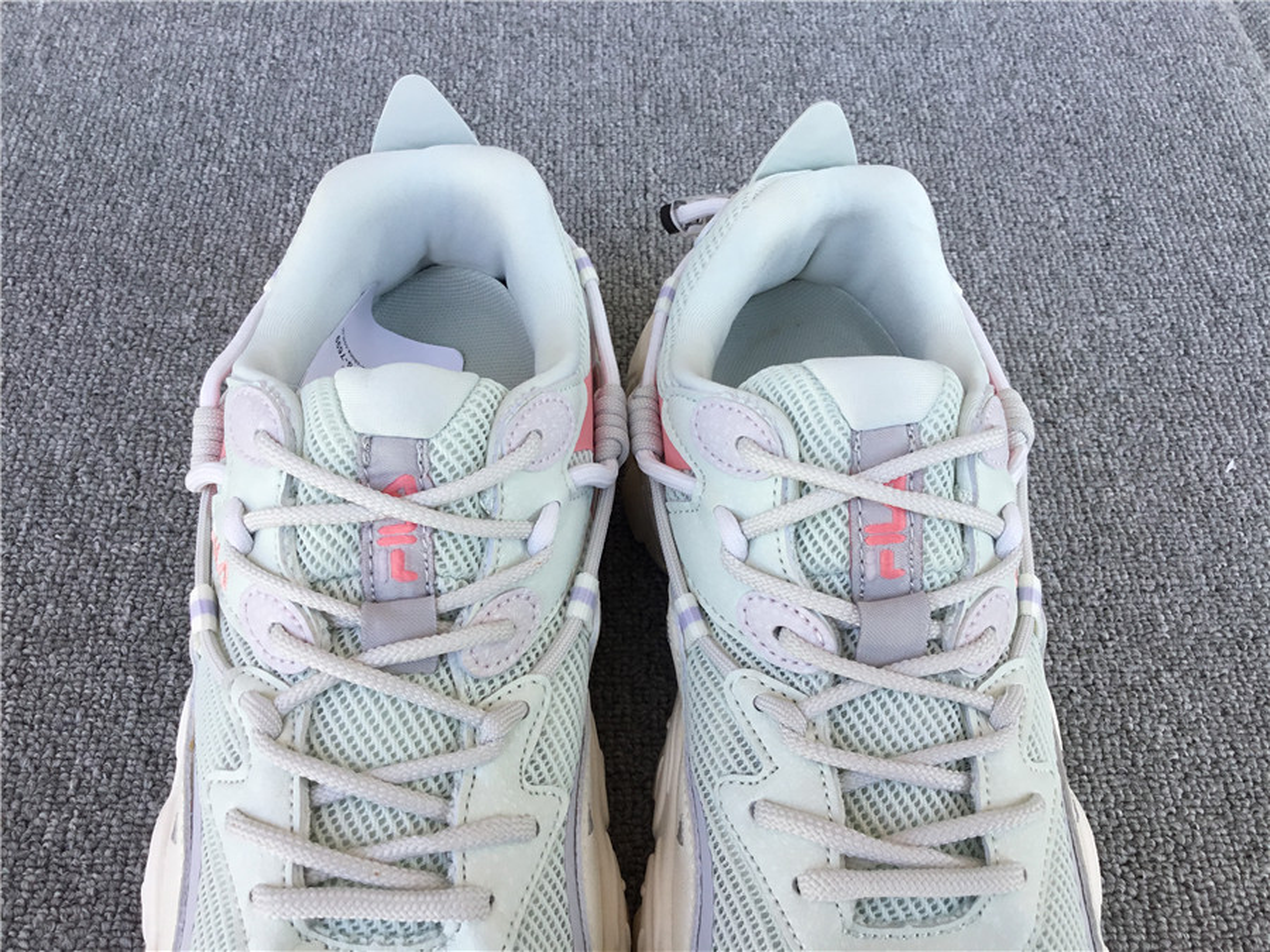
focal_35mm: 31
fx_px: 1137
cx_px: 635
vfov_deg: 45.4
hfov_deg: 58.4
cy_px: 476
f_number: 2.4
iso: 25
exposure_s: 1/281
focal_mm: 3.3
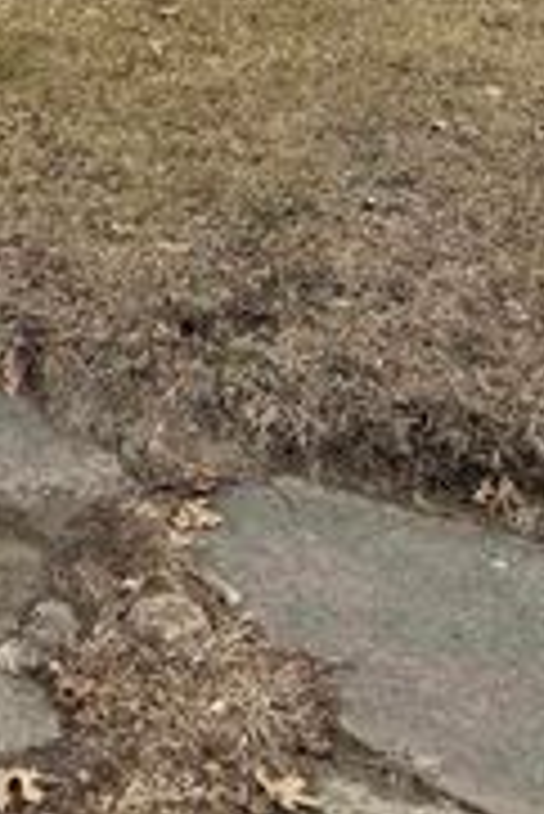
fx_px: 2081
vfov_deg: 18.9
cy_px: -483
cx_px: -265
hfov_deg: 14.0
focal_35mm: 92
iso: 80
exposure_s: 1/2053
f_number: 1.78
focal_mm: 6.76
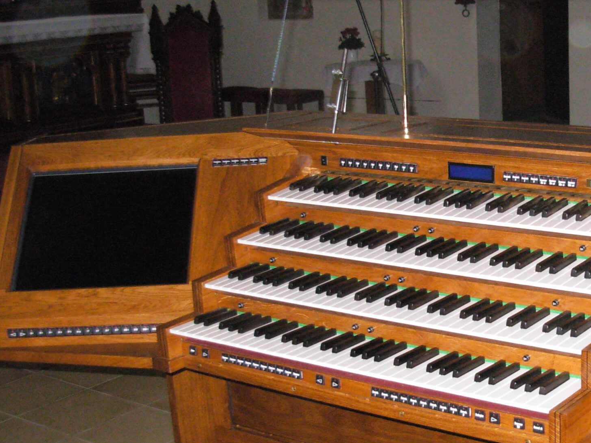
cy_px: 273
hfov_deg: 28.3
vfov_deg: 21.9
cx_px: 482
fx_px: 1144
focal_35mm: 67
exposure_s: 1/161
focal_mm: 6.3
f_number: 2.9
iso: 400
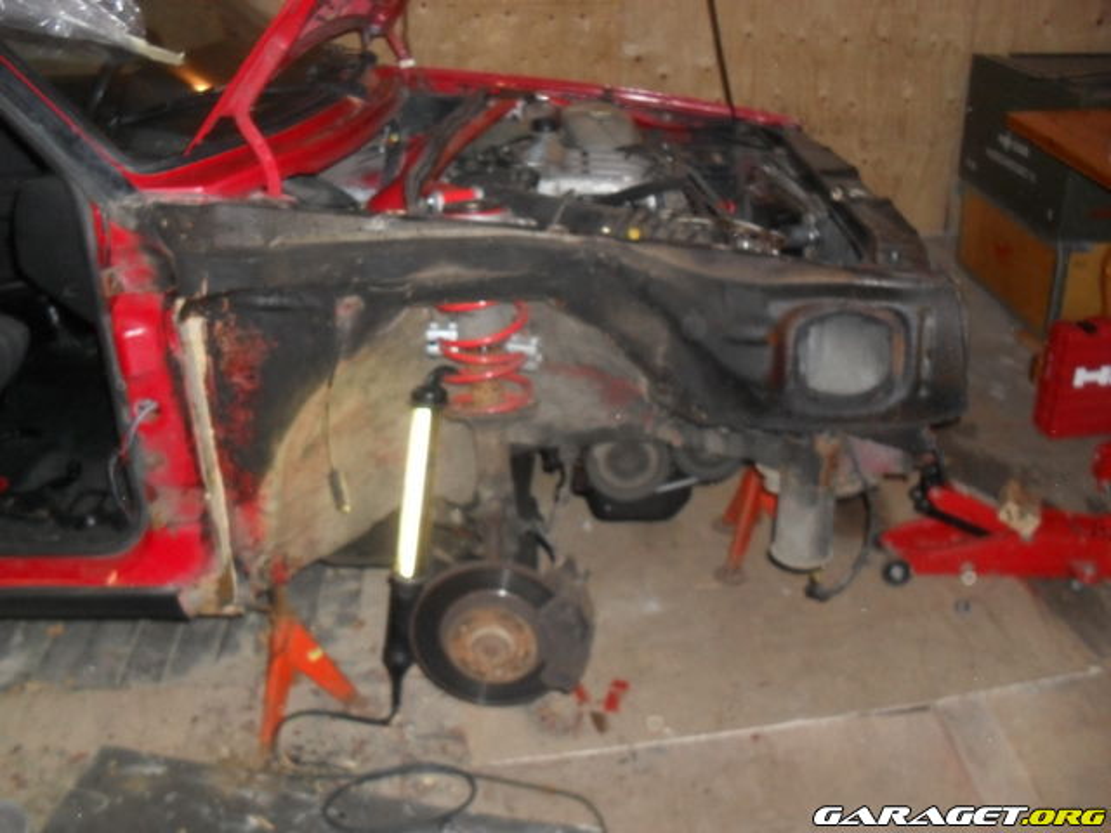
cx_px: 556
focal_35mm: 35
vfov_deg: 40.7
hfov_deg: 52.6
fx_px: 1123
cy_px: 416
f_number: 3.2
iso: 240
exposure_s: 1/45
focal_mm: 6.3
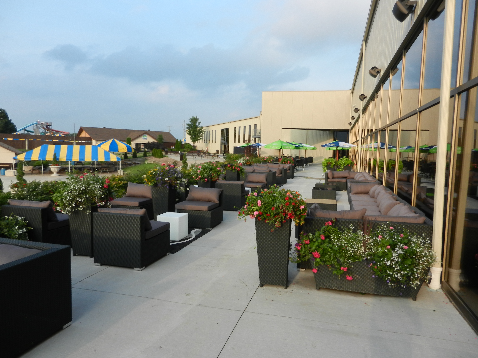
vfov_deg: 54.9
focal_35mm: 25
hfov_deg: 69.4
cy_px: 179
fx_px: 345
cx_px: 239
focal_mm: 4.5
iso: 160
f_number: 3.5
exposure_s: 1/400
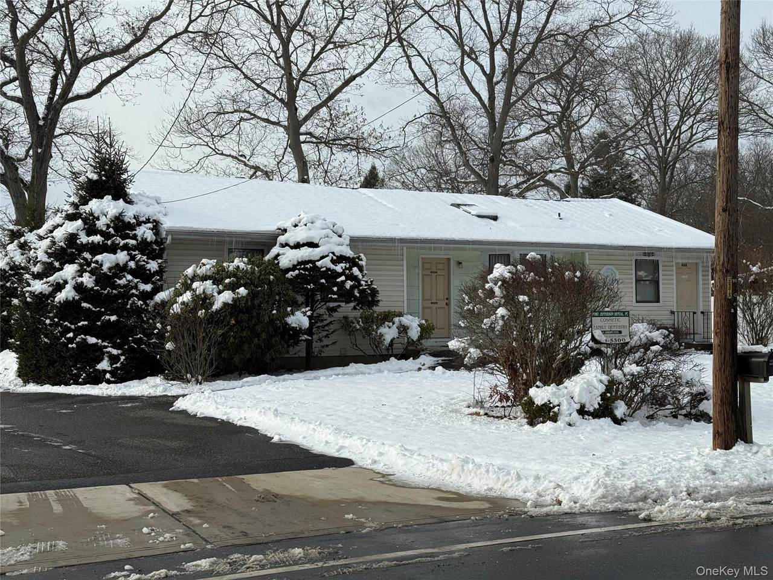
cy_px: 290
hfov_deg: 39.7
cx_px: 386
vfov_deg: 30.3
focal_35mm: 48
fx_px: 1072
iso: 64
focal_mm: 6.76
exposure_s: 1/4878
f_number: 1.78
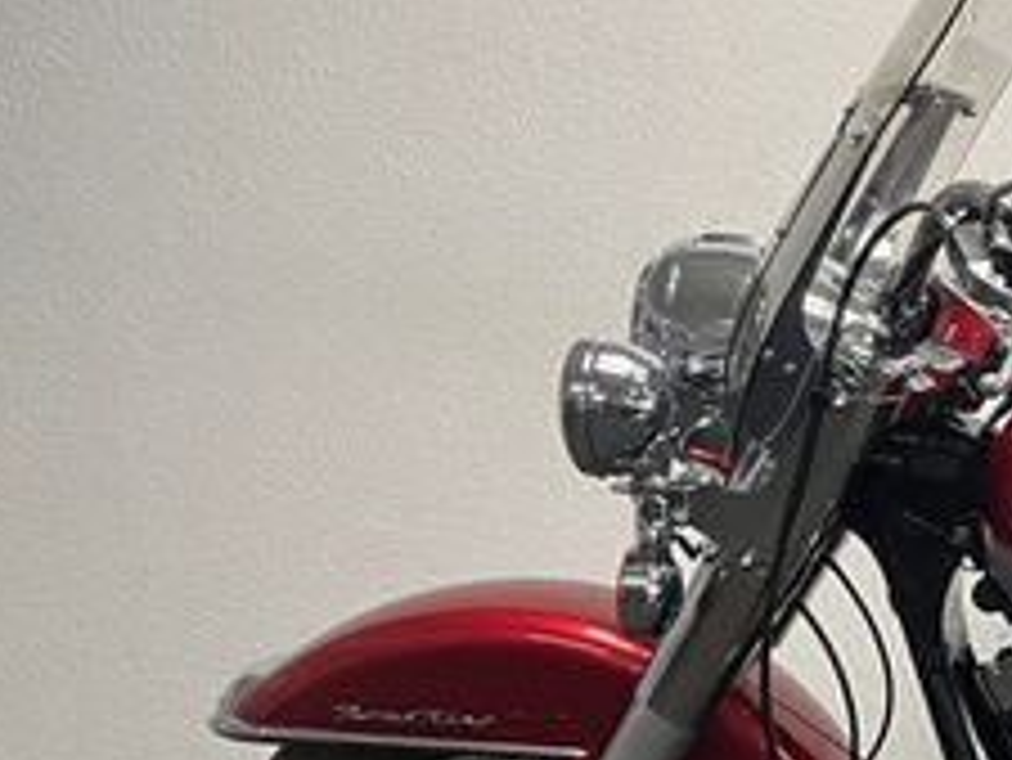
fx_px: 2165
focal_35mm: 74
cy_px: 499
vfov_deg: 19.9
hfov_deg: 22.7
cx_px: 1408
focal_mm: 5.1
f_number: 1.6
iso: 80
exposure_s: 1/50
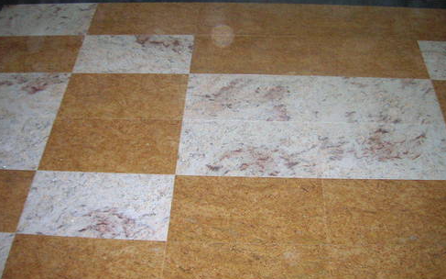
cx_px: 223
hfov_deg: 52.8
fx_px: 450
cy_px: 132
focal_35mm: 37
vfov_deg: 34.4
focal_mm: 5.7
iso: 145
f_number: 2.9
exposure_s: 1/60.1
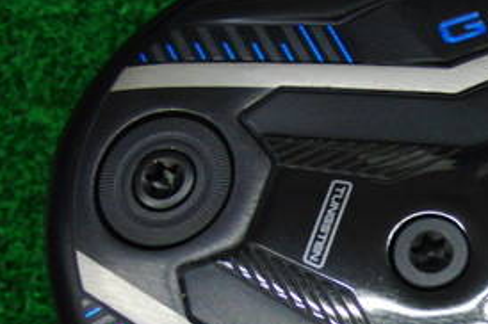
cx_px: 470
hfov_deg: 21.9
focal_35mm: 90
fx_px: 1219
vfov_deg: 14.9
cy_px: 308
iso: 400
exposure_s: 1/60
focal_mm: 6.42
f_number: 3.6
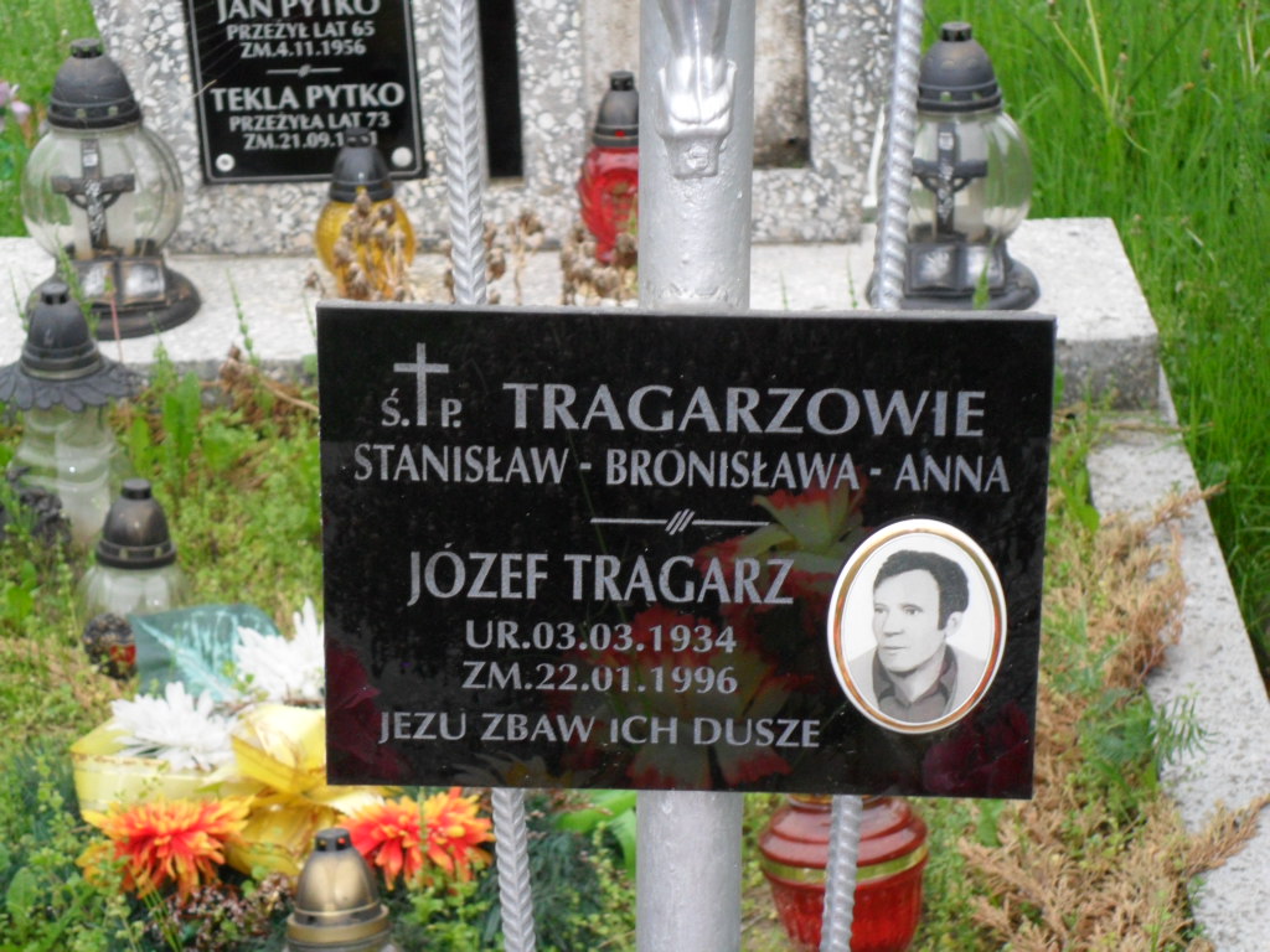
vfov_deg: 13.7
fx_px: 3962
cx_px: 635
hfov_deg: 18.2
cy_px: 476
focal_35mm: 108
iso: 240
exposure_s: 1/60
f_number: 5
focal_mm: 19.6
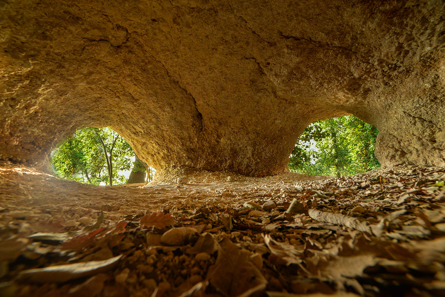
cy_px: 148
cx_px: 222
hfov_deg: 104.2
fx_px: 173
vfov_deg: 81.3
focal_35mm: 14
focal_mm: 14
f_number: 11
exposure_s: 1/8
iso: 800
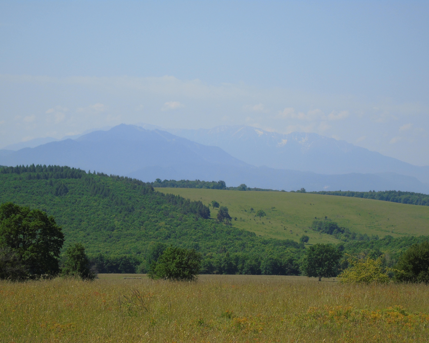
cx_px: 219
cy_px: 171
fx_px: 1650
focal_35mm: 130
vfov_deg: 11.9
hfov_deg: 14.8
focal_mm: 22
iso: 80
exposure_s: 1/640
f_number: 4.6
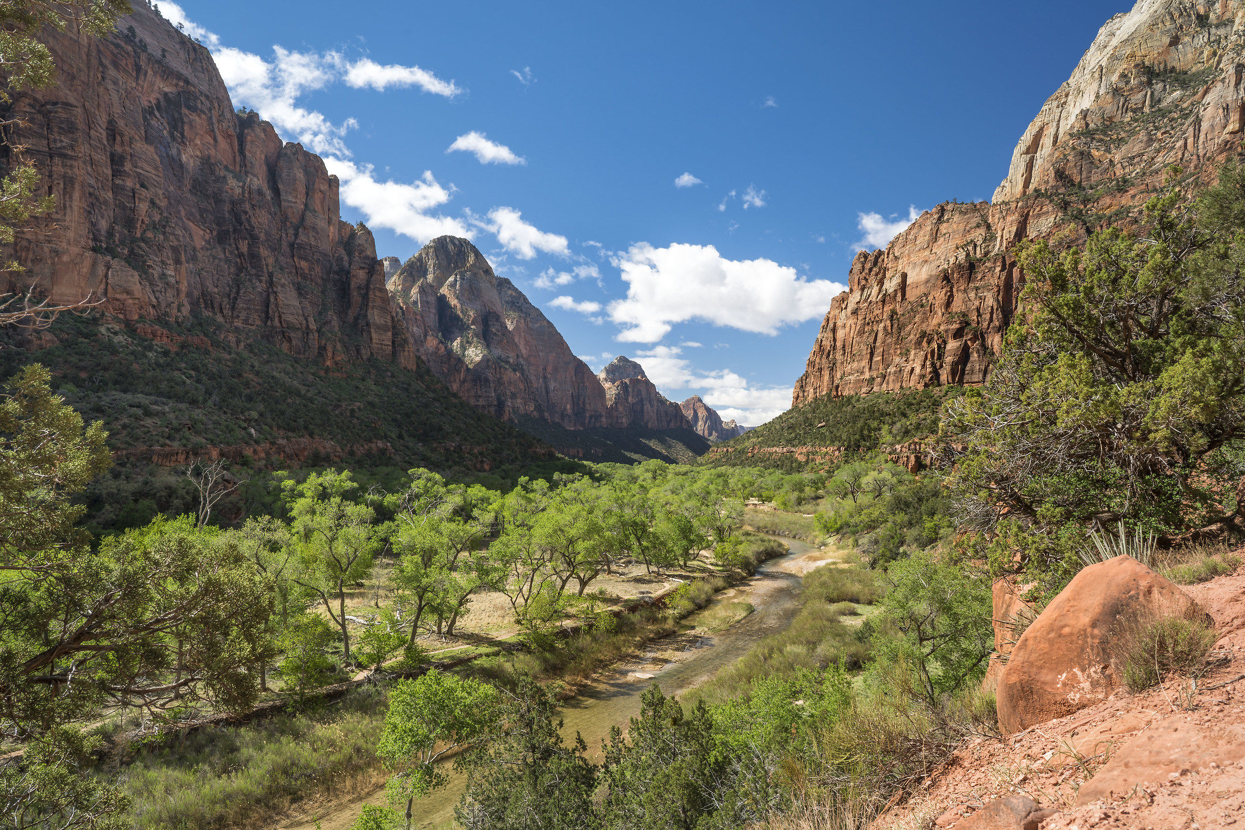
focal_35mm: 25
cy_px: 415
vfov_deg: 51.3
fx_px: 865
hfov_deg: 71.5
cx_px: 622
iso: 100
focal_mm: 25
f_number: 11
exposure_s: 1/40
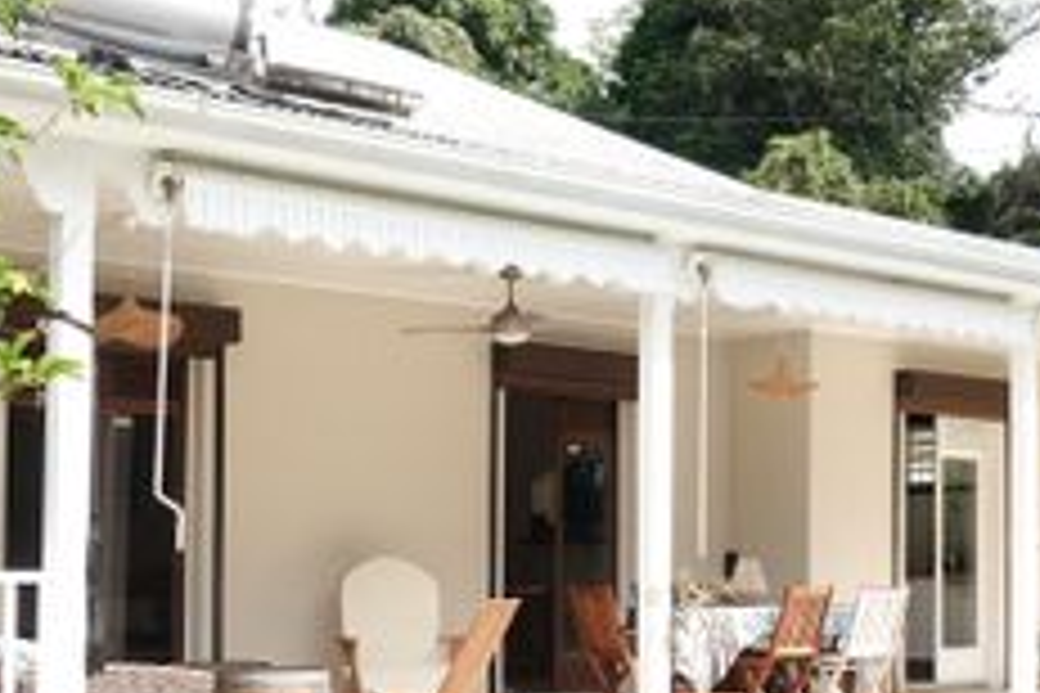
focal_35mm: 65
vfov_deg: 20.8
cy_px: 508
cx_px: 729
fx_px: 1878
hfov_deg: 30.6
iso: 100
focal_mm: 9.02
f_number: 4
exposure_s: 1/400
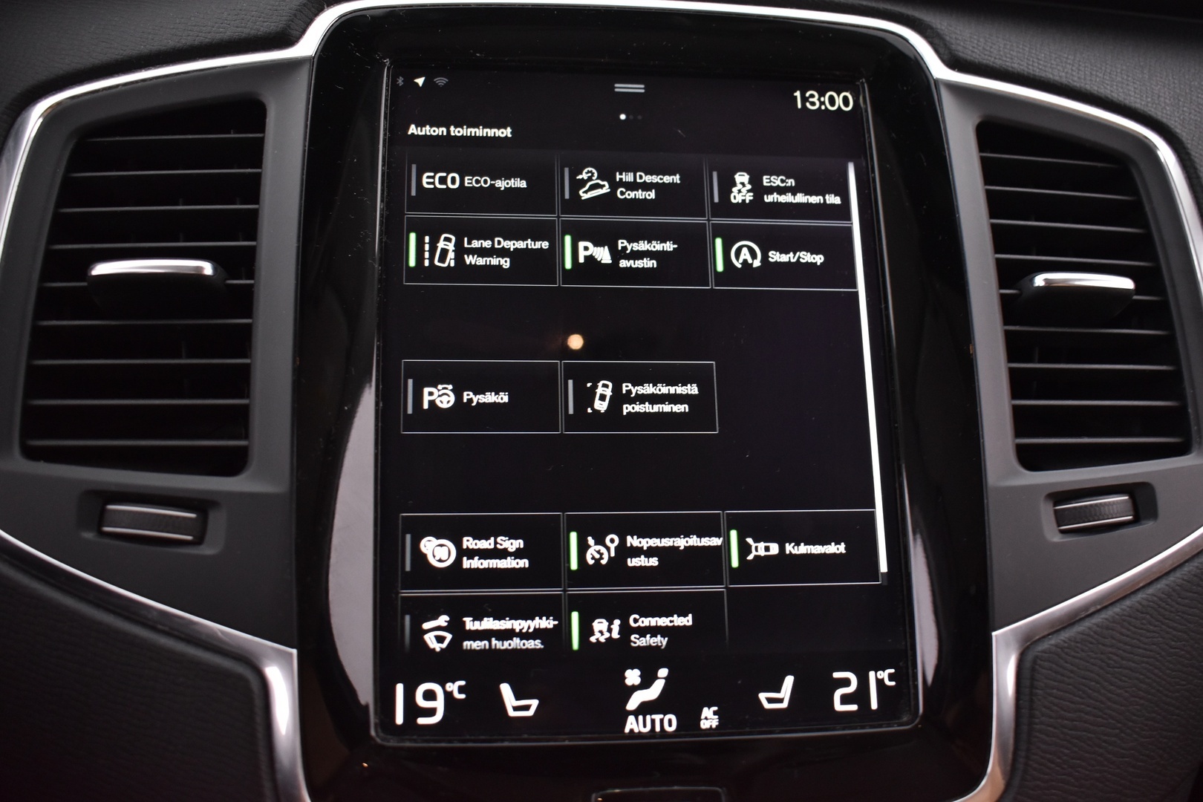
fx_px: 1203
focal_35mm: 36
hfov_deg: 53.1
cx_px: 602
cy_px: 401
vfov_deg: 36.9
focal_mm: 24
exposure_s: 1/10
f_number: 3.8
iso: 1250
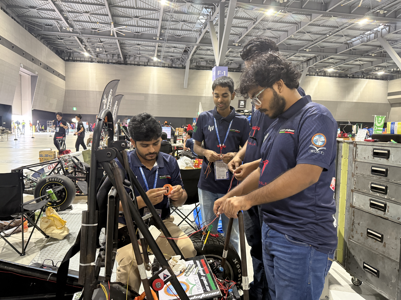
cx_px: 200
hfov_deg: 71.6
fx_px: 278
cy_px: 150
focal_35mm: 24
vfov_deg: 56.8
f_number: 1.78
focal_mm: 6.76
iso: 640
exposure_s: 1/60
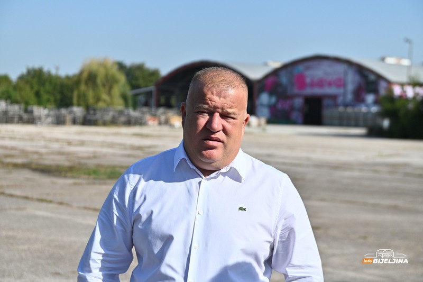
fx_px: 822
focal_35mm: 70
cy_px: 141
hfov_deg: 28.8
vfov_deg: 19.4
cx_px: 212
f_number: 4
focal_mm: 70
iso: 640
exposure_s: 1/8000
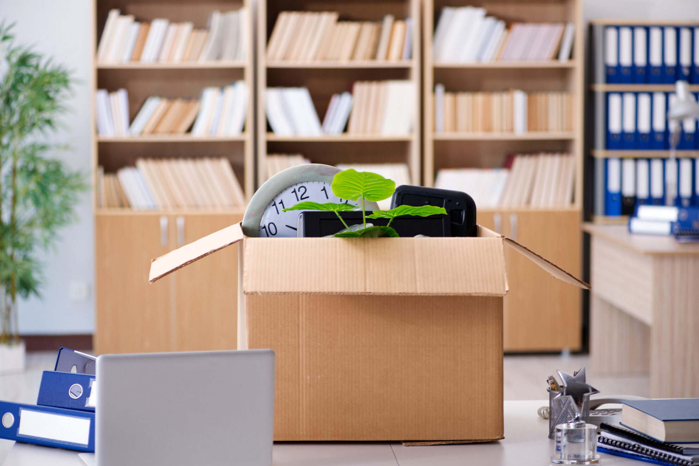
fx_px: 2040
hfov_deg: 19.4
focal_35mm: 105
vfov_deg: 13.1
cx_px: 350
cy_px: 233
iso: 200
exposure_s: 1/125
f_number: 4
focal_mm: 105
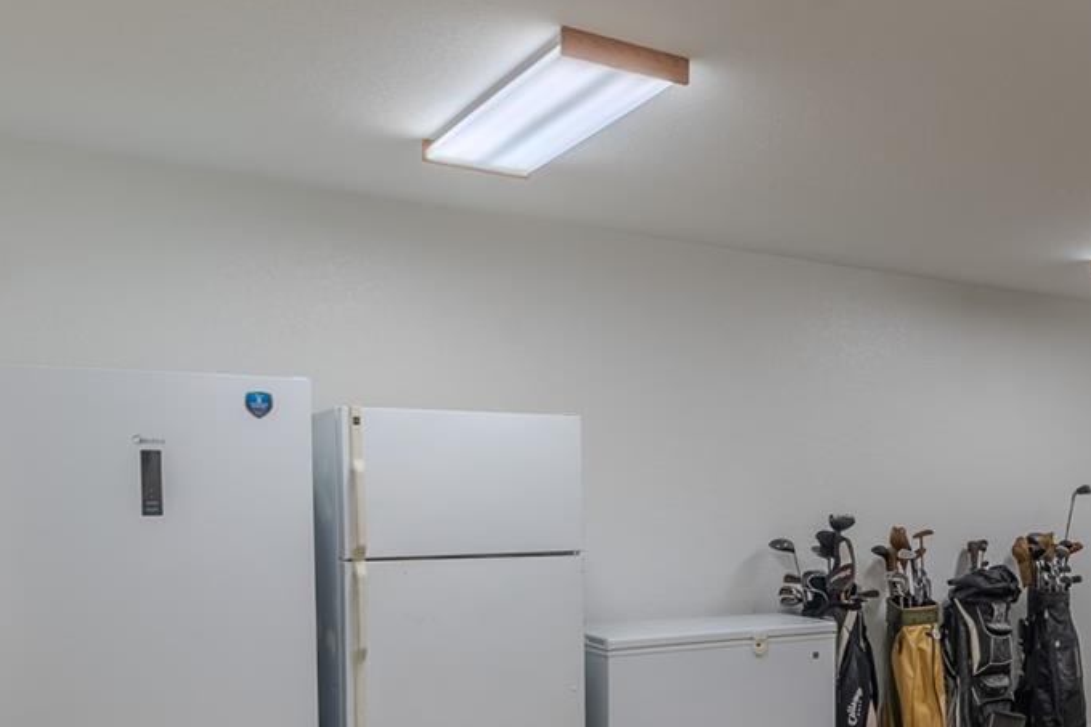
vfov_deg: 32.8
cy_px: 531
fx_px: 1212
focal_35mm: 40
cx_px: 1141
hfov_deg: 40.9
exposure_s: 1/40
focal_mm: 17
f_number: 8
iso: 100
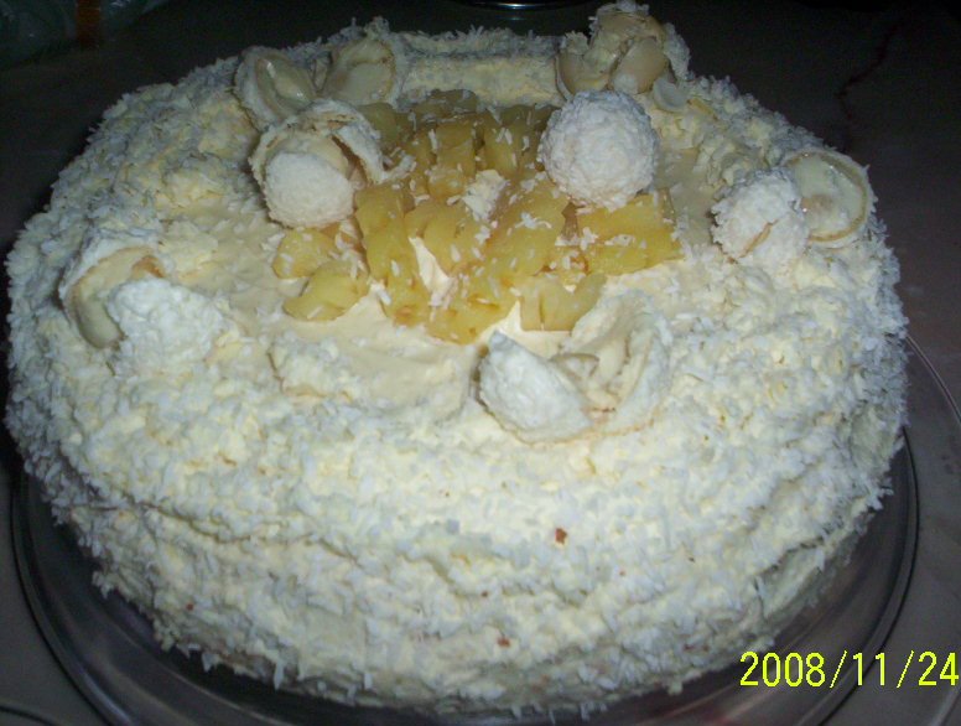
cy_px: 363
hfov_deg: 48.9
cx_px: 480
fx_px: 1058
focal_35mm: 38
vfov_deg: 37.9
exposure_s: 1/60
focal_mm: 4.99
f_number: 4.5
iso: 140
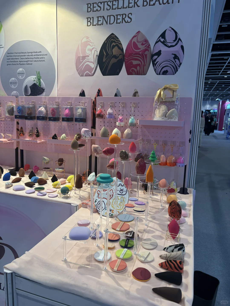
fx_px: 230
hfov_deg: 53.1
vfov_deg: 67.3
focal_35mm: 26
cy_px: 153
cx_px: 115
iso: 64
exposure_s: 1/229
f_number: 1.6
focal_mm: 5.96
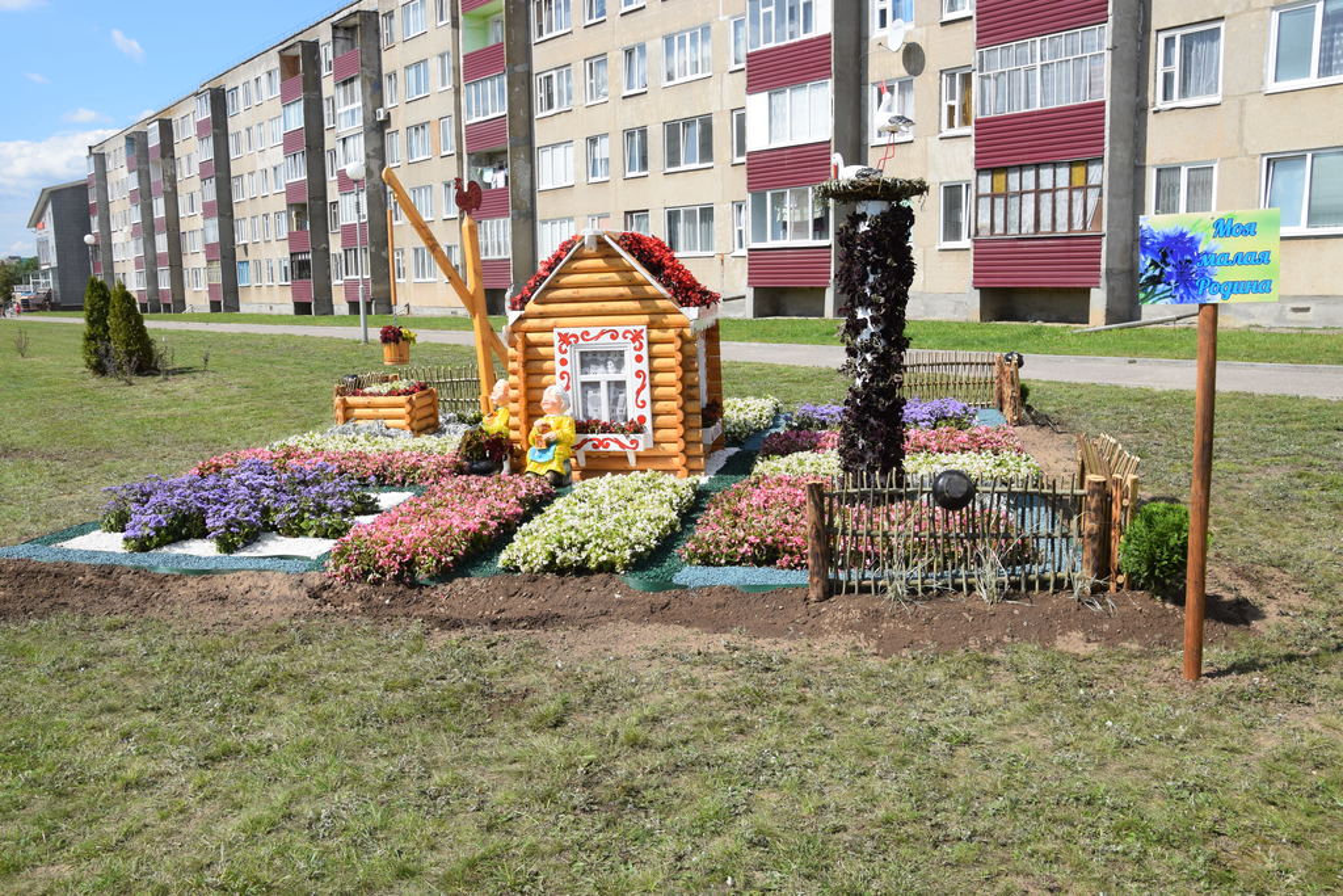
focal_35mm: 32
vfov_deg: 41.7
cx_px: 672
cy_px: 448
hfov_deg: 59.5
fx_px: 1175
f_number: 10
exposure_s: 1/400
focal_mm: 21
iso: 200
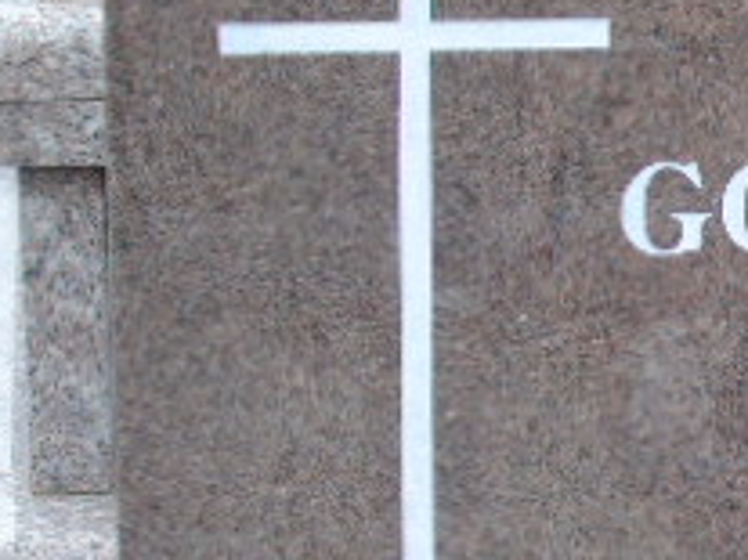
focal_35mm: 220
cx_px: 1015
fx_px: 4751
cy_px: 502
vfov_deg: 6.7
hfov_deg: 8.8
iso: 80
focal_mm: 13
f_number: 4.7
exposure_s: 1/30
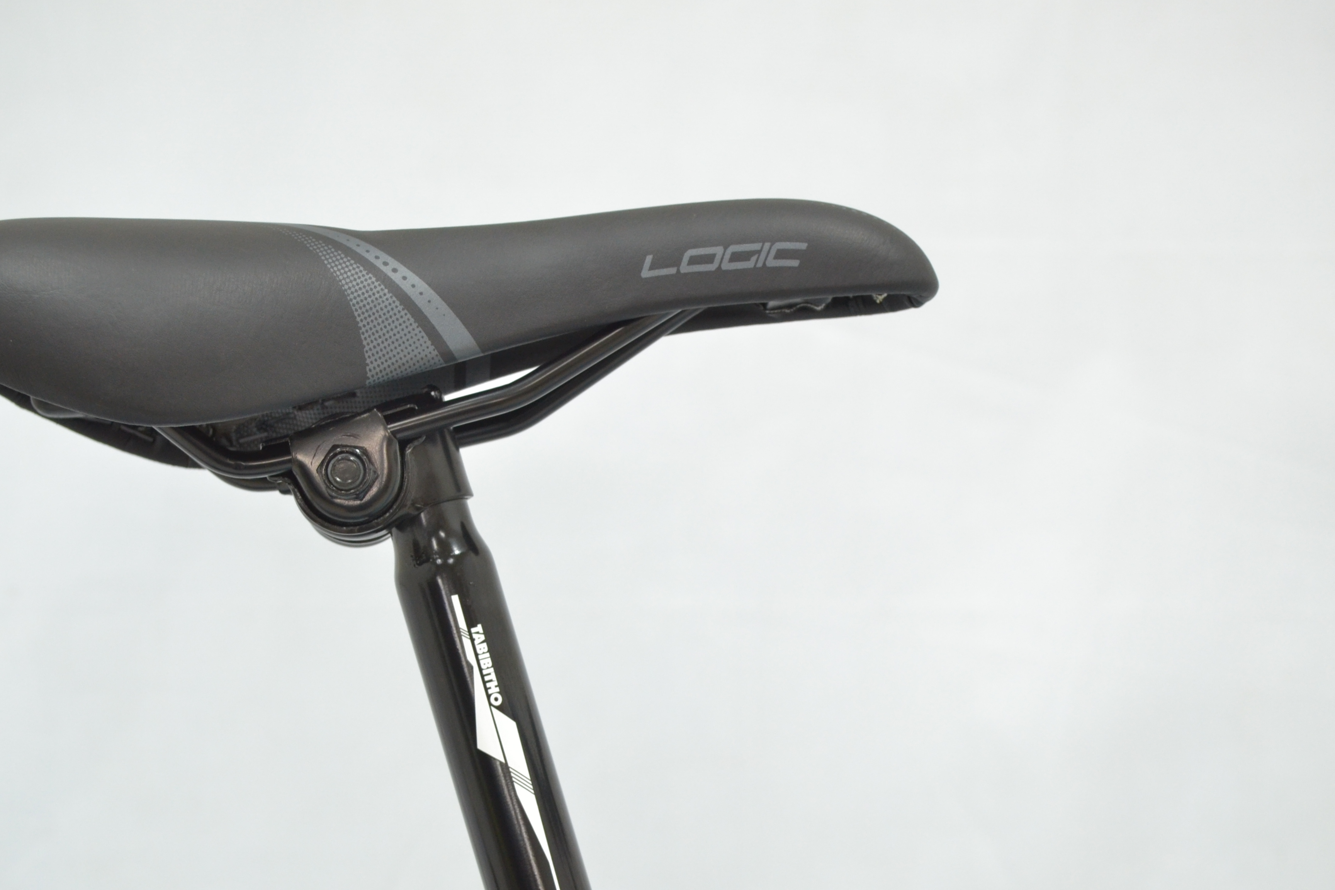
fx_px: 2670
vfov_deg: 18.9
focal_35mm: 72
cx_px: 569
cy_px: 589
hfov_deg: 28.0
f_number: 5
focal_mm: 36
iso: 800
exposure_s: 1/20
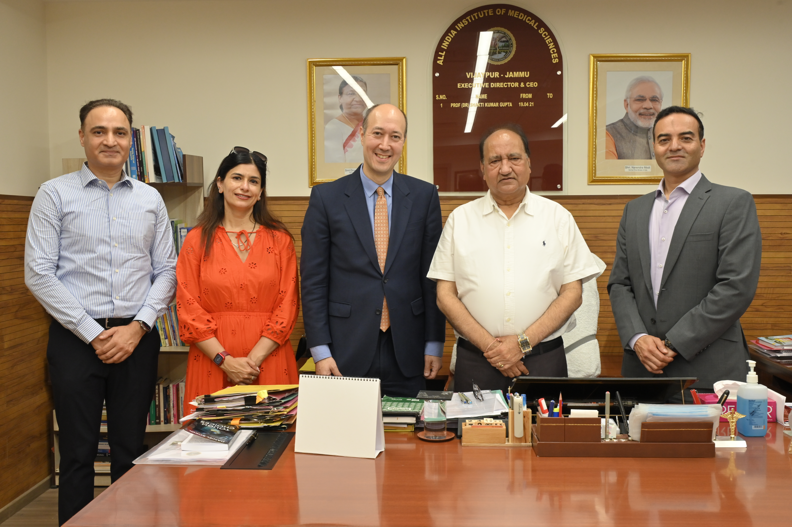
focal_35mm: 37
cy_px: 264
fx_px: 813
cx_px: 396
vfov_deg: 35.9
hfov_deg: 51.9
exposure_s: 1/50
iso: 1600
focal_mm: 37
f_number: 11
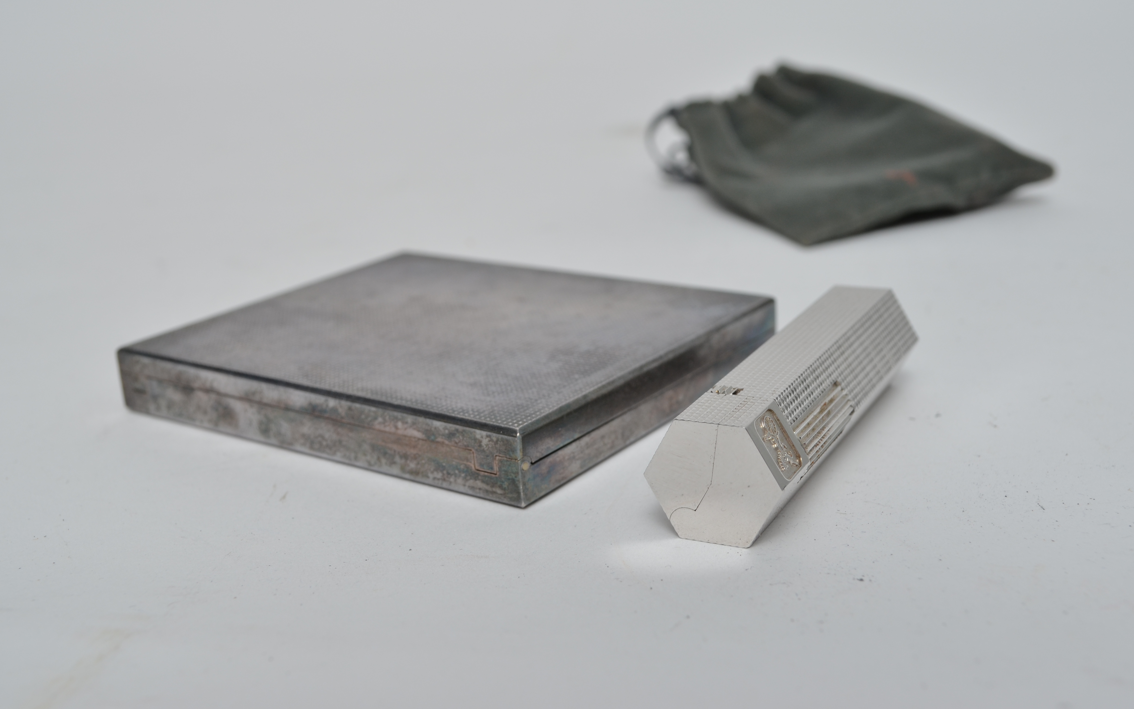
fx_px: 1422
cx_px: 567
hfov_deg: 43.5
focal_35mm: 46
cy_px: 347
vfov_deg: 28.0
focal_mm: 30
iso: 250
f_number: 8
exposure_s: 1/125
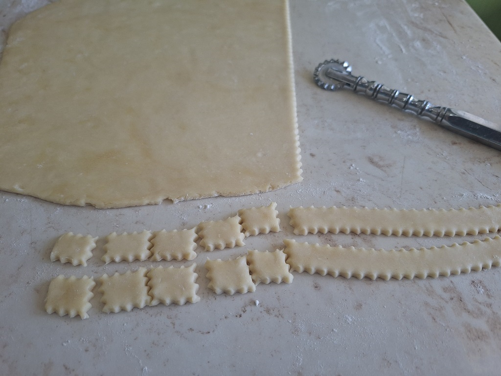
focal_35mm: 23
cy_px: 188
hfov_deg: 73.9
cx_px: 250
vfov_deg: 58.9
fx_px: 333
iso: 125
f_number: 1.8
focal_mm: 5.54
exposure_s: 1/100
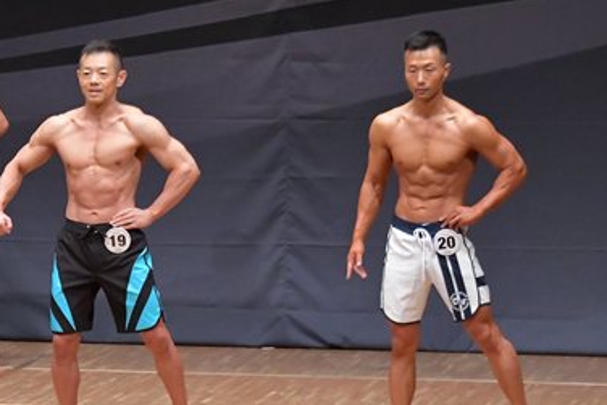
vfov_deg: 4.0
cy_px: 258
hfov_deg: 5.9
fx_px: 5836
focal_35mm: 346
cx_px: 28
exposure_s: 1/400
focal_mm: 112
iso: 6400
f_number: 5.6
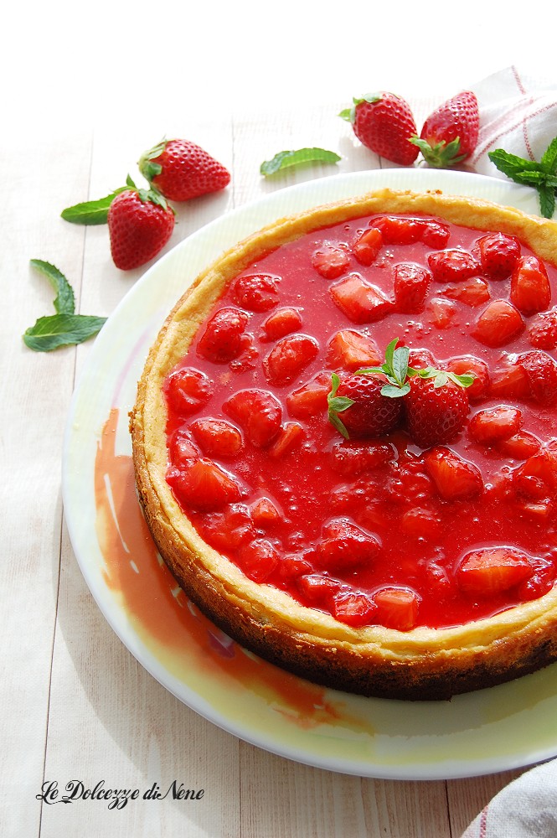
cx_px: 278
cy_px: 419
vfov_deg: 42.4
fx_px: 1081
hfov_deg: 28.9
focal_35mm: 46
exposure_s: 1/125
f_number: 8
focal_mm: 31
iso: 200
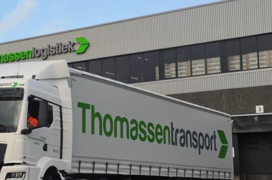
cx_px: 58
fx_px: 611
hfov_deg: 24.7
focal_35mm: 81
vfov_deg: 16.8
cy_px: 103
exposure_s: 1/320
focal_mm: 45
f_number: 9
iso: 400
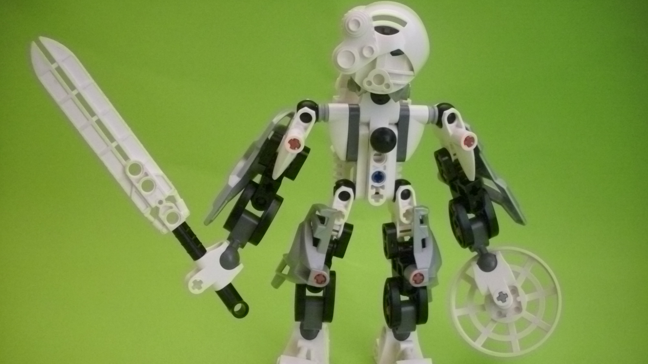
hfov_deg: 58.0
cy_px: 184
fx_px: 584
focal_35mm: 34
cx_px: 325
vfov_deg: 34.7
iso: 400
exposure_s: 1/15
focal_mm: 6.2
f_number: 2.8
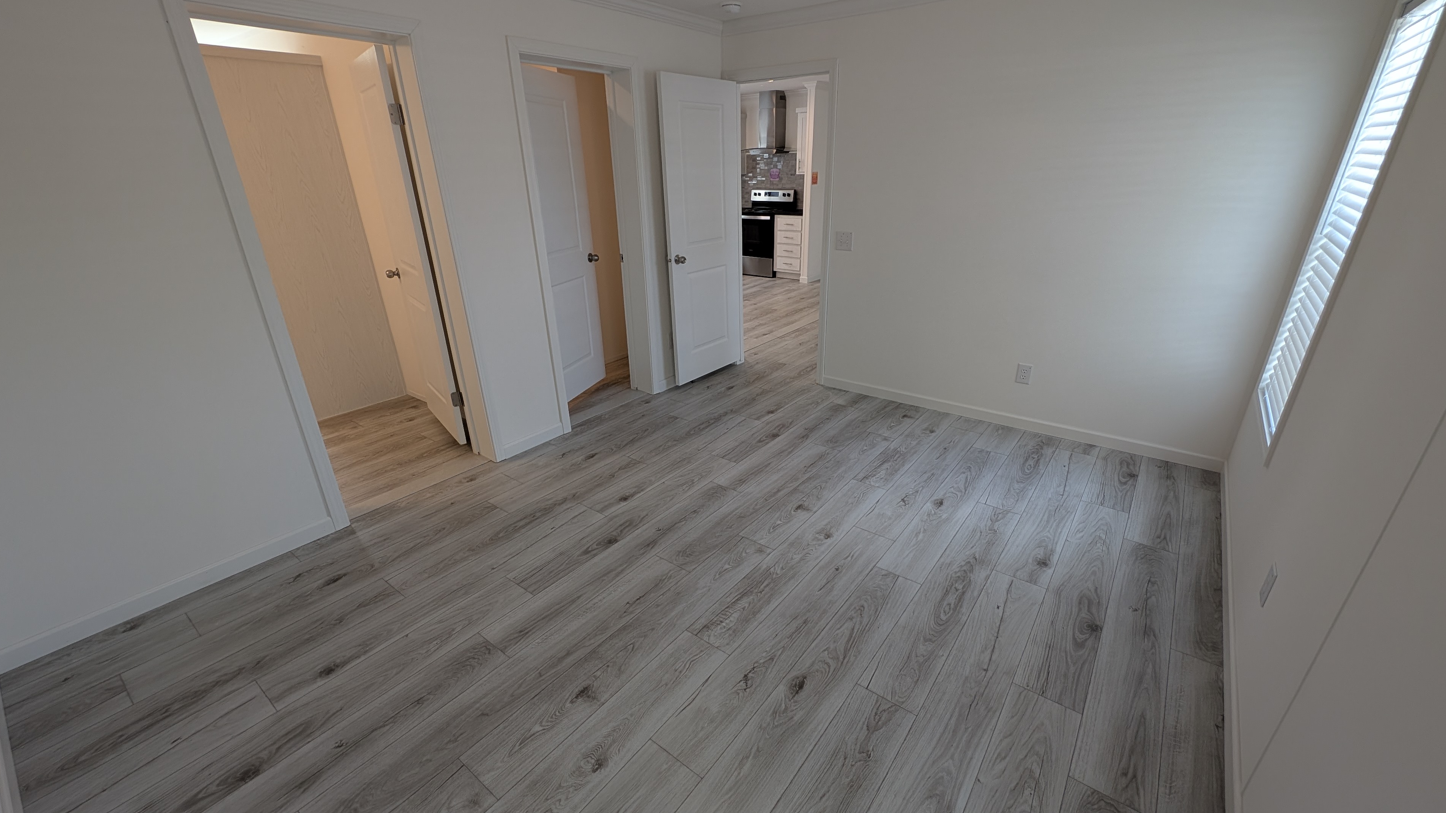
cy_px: 417
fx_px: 537
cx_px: 732
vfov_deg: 74.3
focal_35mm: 14
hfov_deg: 106.8
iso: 53
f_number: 1.95
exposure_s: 1/60
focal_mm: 2.23
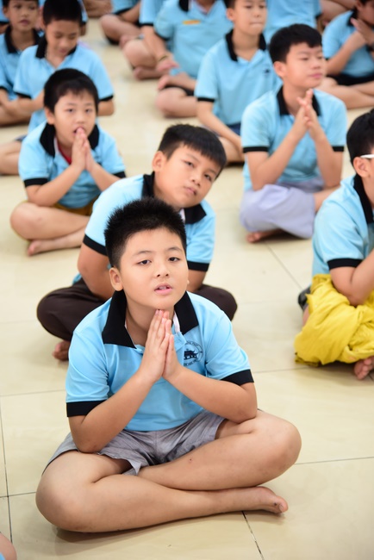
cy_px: 280
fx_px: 1214
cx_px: 187
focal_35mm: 78
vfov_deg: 26.0
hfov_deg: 17.5
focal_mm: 78
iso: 2000
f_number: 4
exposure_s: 1/50
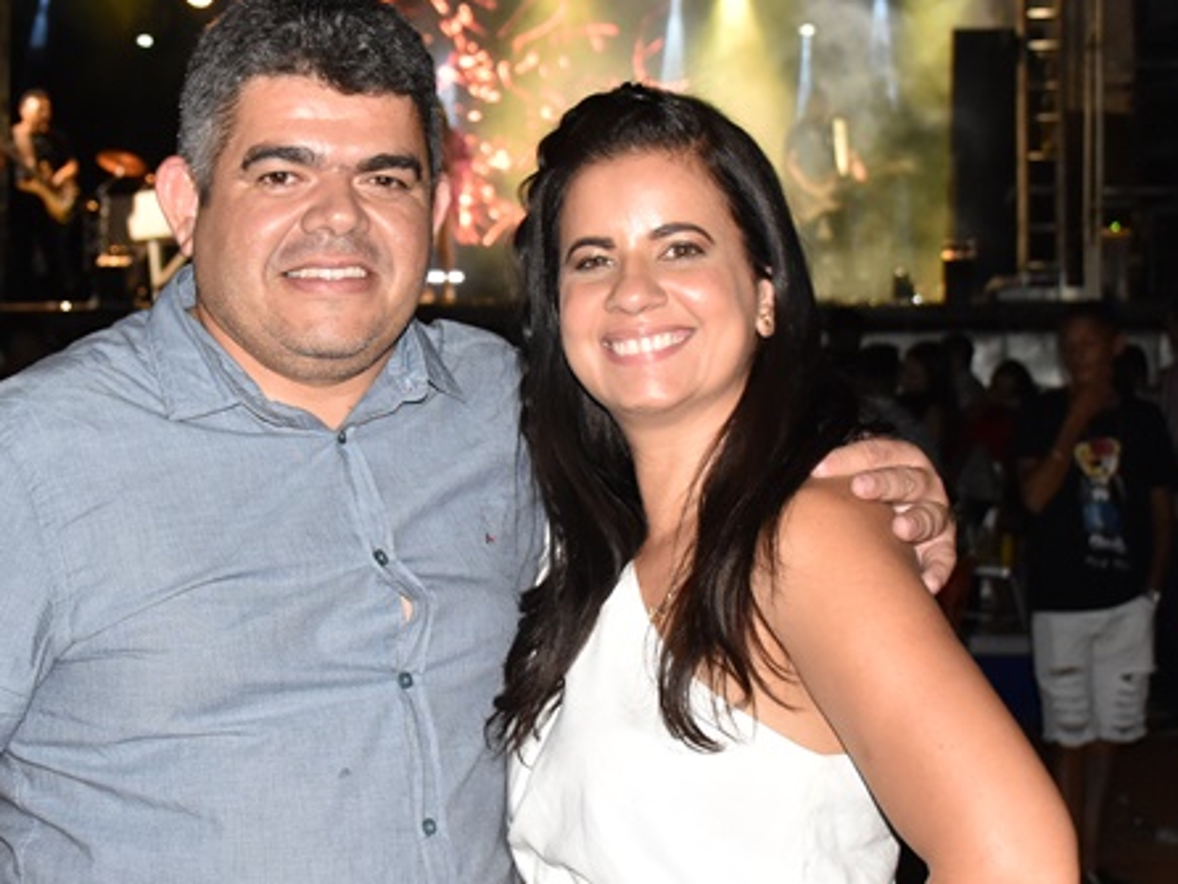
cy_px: 413
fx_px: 2860
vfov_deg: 17.6
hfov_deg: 23.2
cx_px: 423
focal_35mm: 84
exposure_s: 1/100
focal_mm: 26
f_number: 3.8
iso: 1600
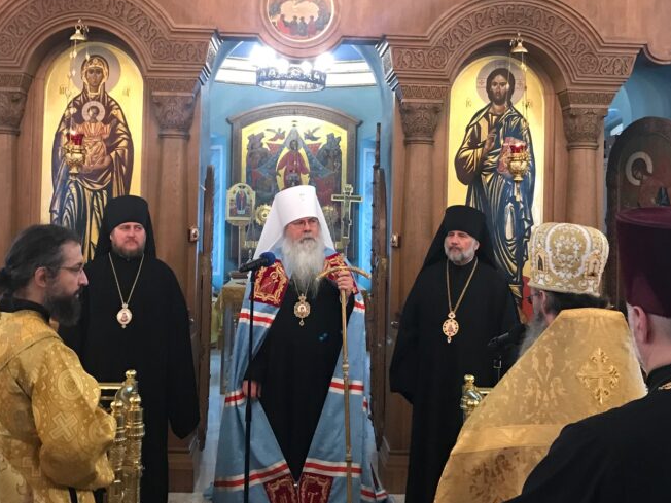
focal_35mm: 44
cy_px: 197
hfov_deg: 42.9
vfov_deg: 32.8
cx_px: 324
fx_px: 853
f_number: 1.8
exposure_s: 1/8
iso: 100
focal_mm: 3.99
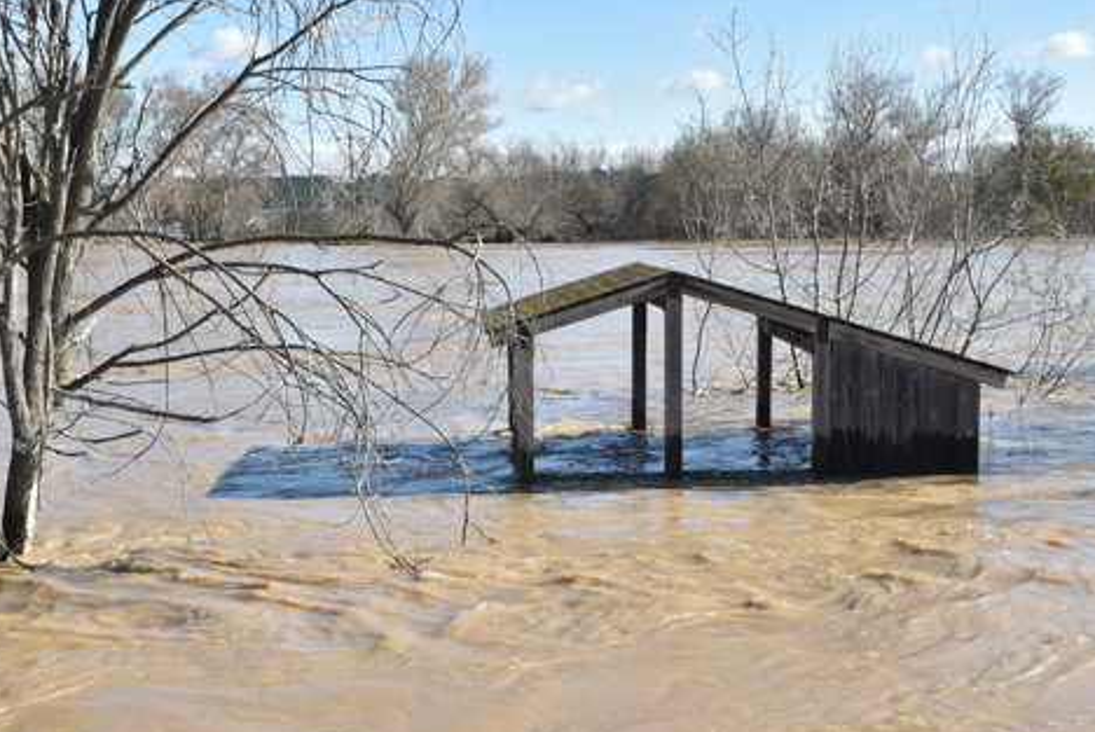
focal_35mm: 56
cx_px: 545
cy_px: 403
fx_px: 1705
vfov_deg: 24.2
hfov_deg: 35.6
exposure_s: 1/200
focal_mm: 38
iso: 125
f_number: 8
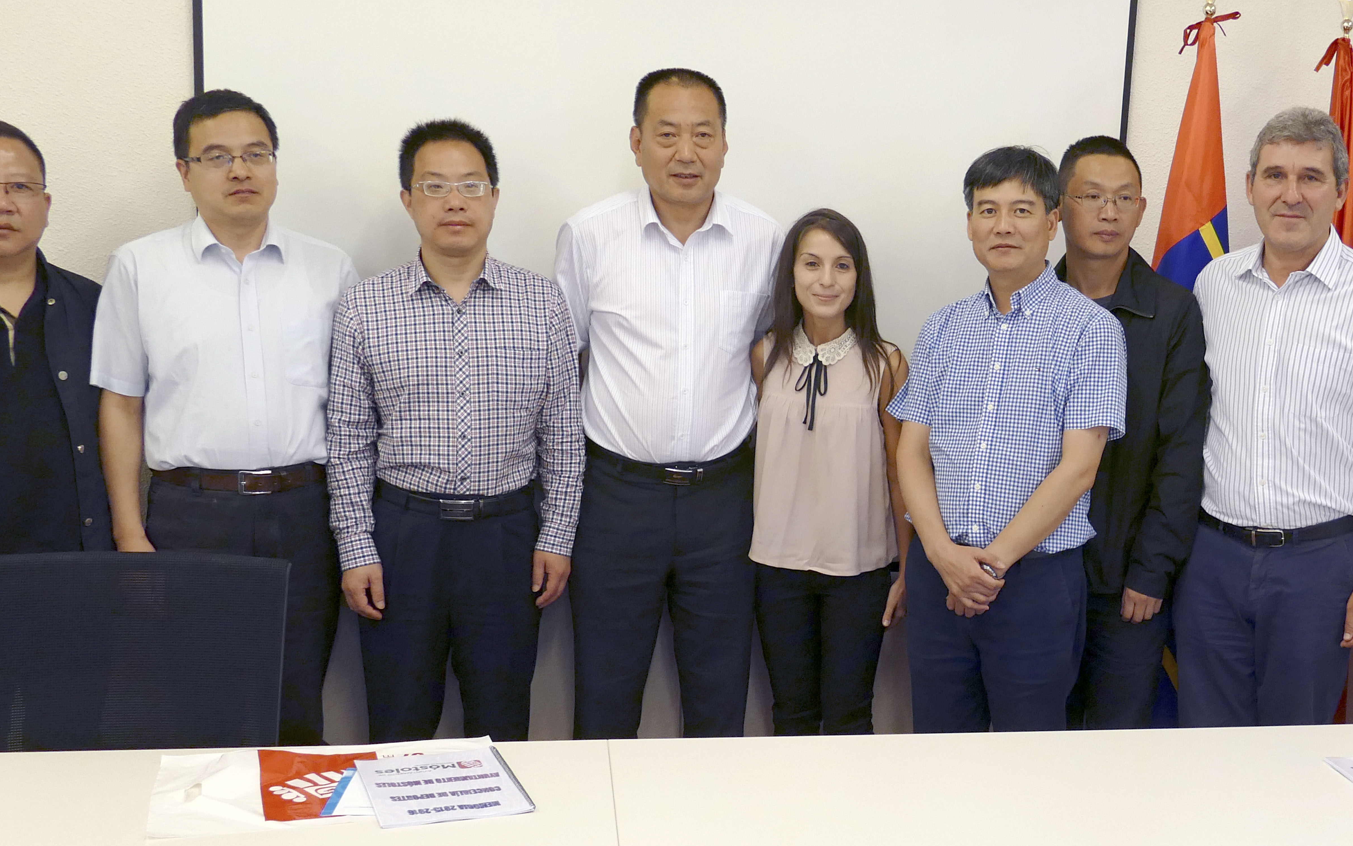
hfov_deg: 64.6
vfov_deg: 43.0
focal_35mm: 29
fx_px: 1069
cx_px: 633
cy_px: 361
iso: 320
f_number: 2.8
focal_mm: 9.12
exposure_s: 1/60
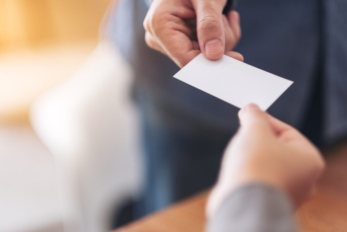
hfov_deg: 24.2
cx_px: 174
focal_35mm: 84
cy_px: 116
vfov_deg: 16.3
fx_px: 810
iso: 250
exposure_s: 1/640
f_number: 1.2
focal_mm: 56
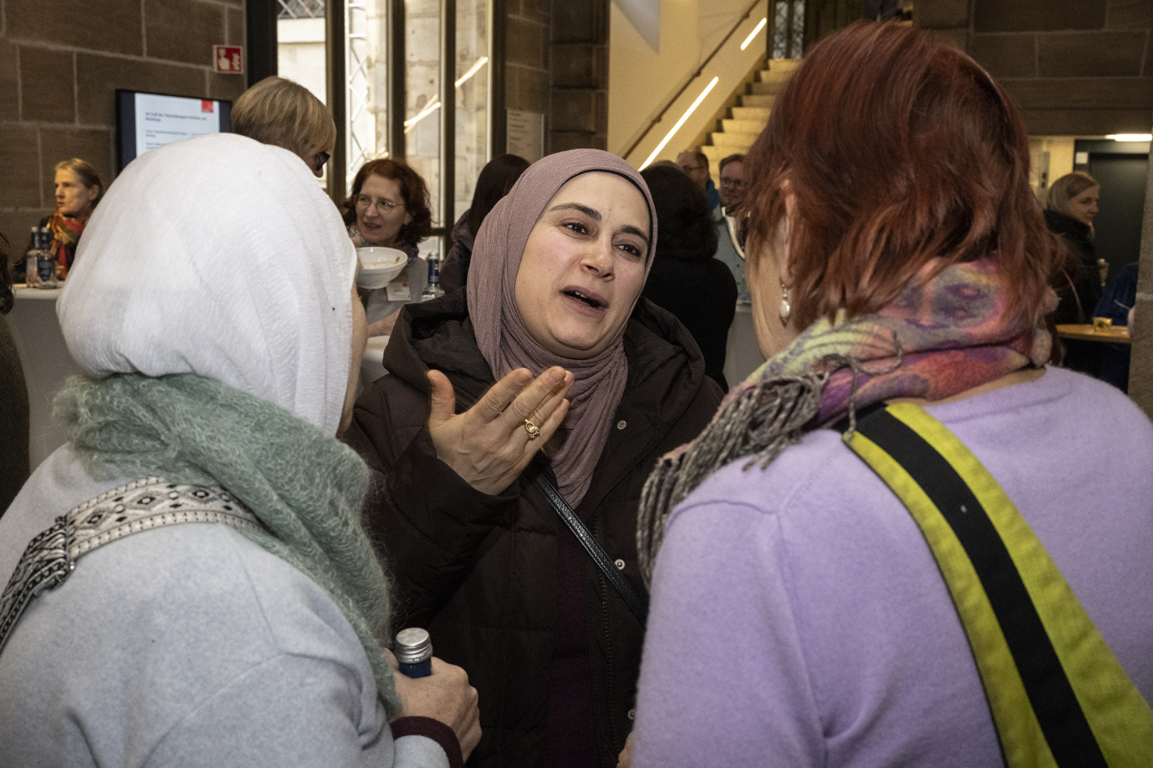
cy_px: 384
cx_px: 576
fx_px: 1313
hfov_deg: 47.4
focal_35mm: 41
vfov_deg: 32.6
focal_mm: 41
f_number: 9
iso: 4000
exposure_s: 1/125
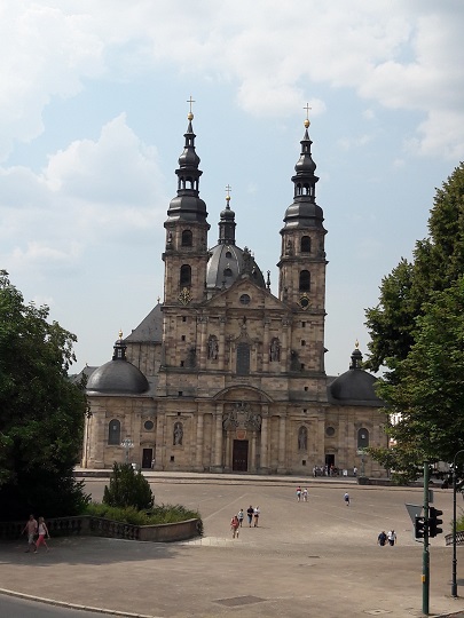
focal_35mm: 28
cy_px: 309
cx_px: 232
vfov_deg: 63.4
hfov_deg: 49.7
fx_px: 500
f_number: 1.9
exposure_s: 1/2062
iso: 40
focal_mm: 3.7
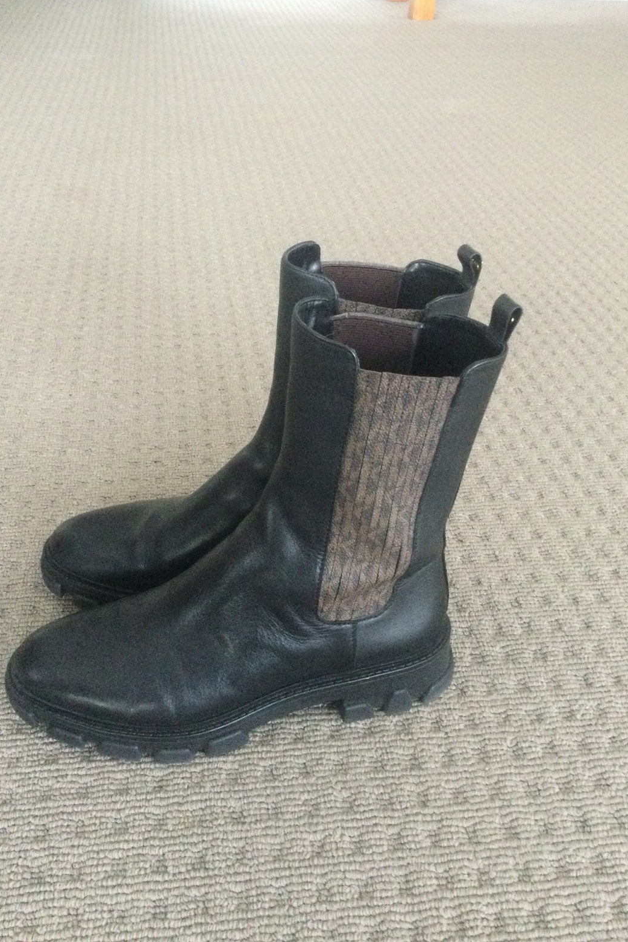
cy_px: 460
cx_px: 290
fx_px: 863
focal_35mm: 33
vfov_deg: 57.2
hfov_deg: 39.9
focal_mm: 3.3
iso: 250
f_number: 2.4
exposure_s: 1/17
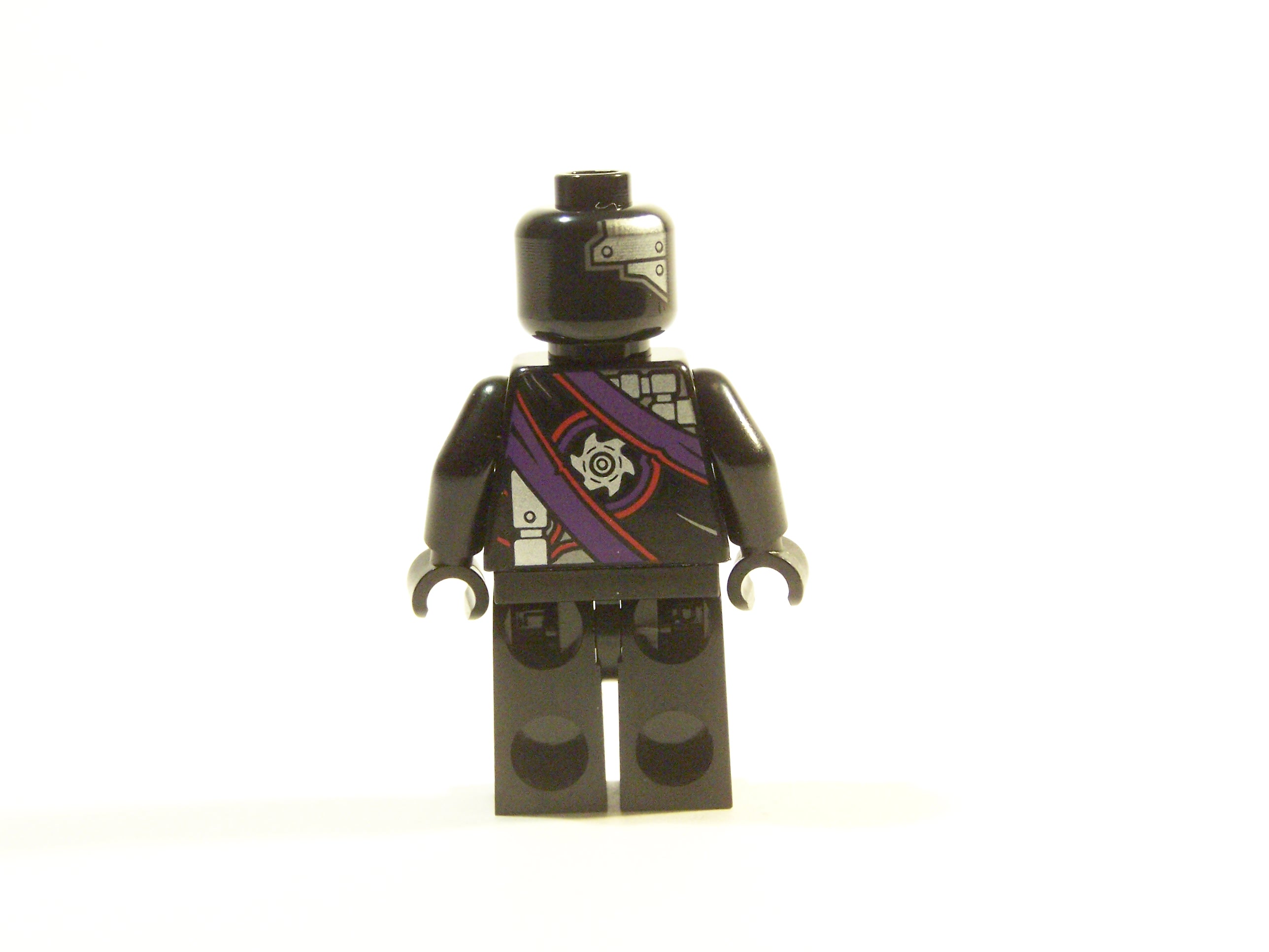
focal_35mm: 69
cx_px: 634
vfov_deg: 21.3
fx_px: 2529
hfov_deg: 28.2
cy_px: 476
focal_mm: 11.5
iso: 400
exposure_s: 1/30
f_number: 3.6
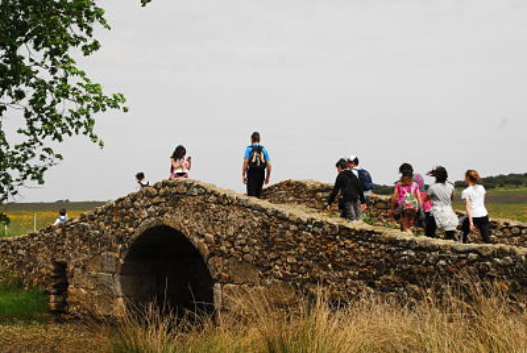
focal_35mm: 72
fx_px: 1056
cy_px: 176
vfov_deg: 19.0
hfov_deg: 28.0
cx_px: 264
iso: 160
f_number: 10
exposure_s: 1/320
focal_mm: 48
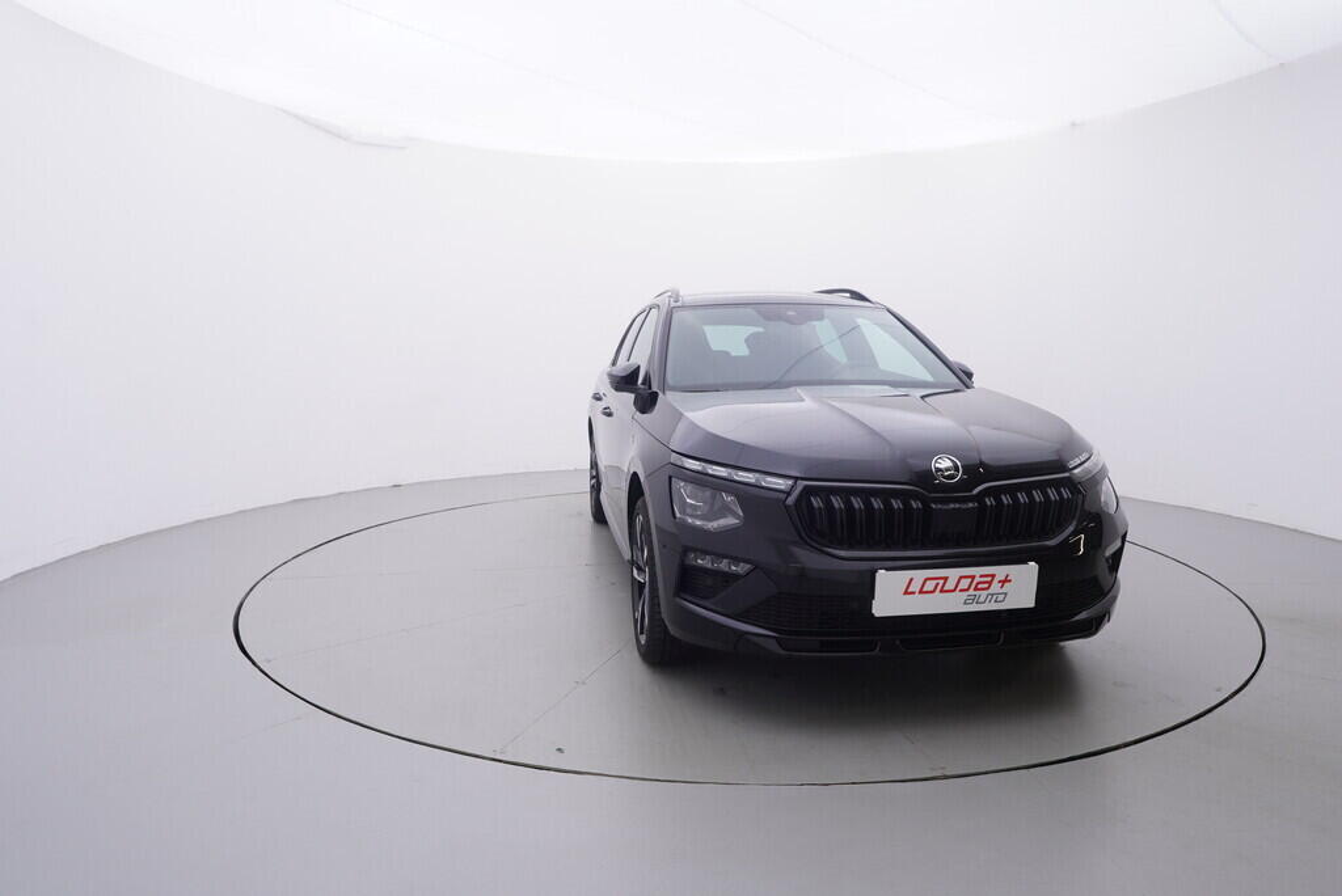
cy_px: 448
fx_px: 839
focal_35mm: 22
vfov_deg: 56.2
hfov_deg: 77.3
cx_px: 671
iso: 200
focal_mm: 15
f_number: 5
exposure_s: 1/80
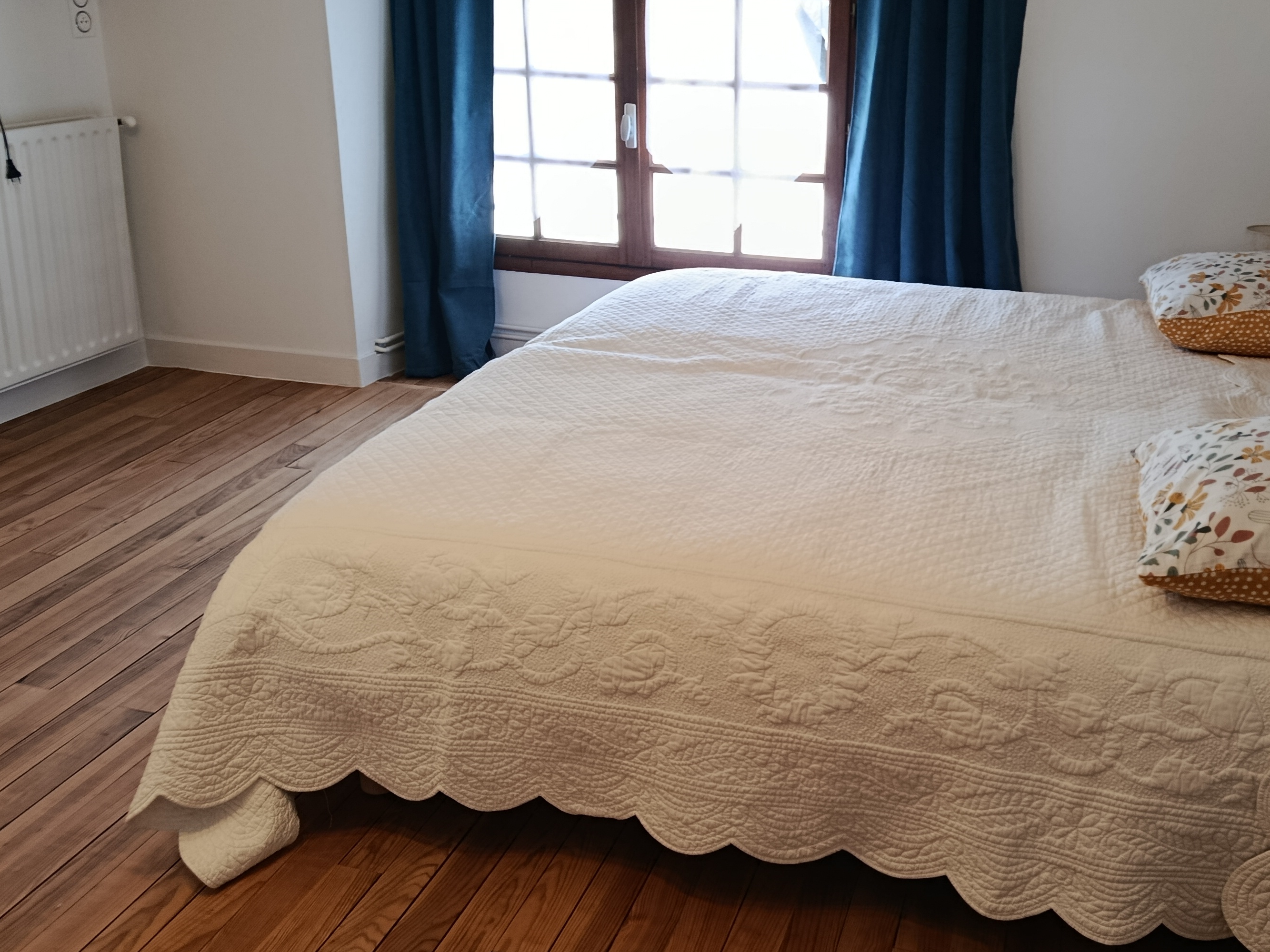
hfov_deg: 50.8
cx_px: 798
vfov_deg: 39.6
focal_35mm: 36
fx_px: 1321
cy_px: 441
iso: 655
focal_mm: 5.24
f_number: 1.7
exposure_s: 1/50
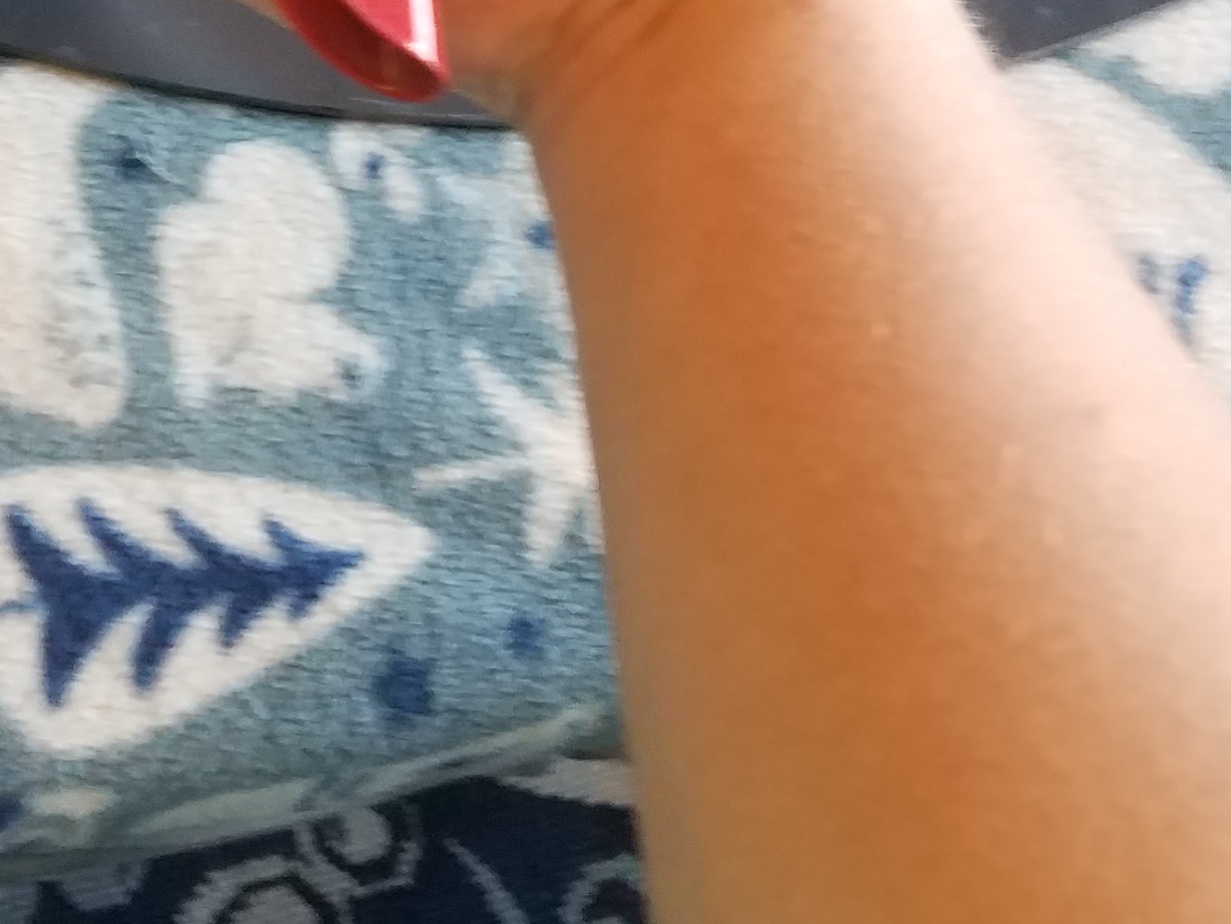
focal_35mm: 85
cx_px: -313
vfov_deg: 15.8
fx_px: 3023
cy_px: -512
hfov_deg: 21.1
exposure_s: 1/60
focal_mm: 4.2
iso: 125
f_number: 1.7
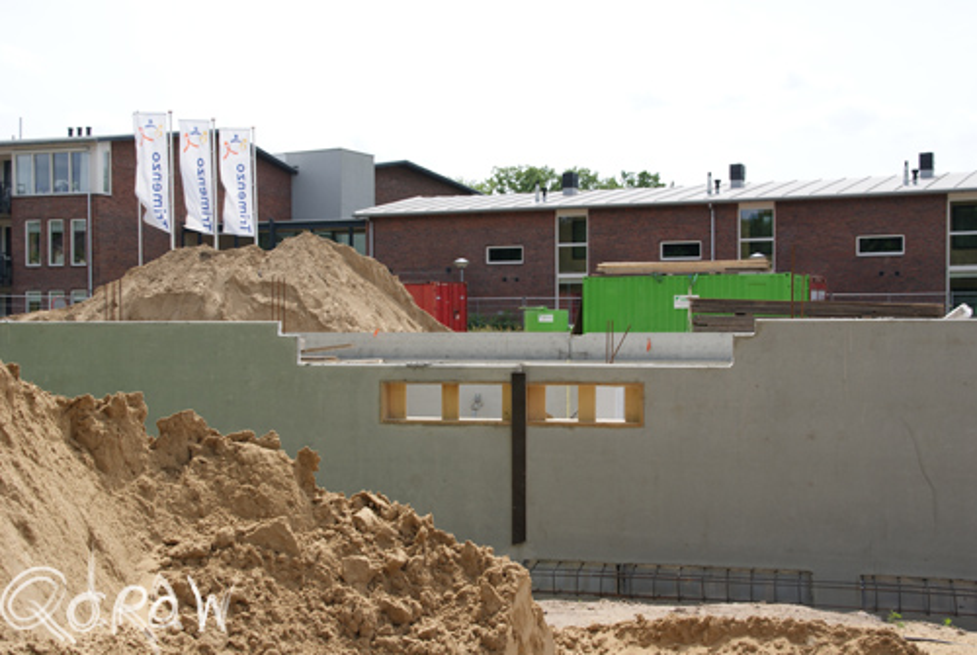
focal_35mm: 52
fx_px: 1427
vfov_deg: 25.8
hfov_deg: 37.8
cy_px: 328
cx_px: 488
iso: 100
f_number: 8
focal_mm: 35
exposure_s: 1/160
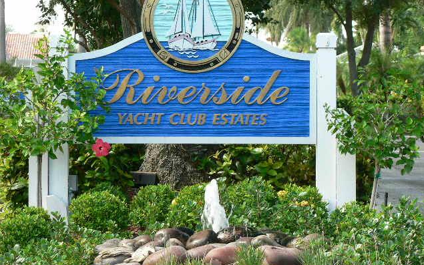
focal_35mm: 172
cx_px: 213
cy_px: 117
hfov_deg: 12.2
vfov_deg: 7.6
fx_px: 1988
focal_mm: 26.8
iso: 80
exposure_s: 1/80
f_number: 4
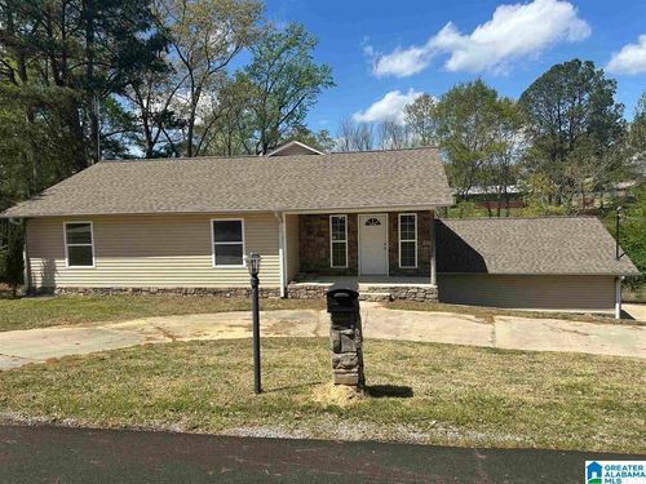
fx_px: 448
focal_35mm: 24
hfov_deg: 71.6
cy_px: 242
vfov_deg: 56.8
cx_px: 323
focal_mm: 6.86
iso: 80
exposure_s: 1/5000
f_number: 1.78
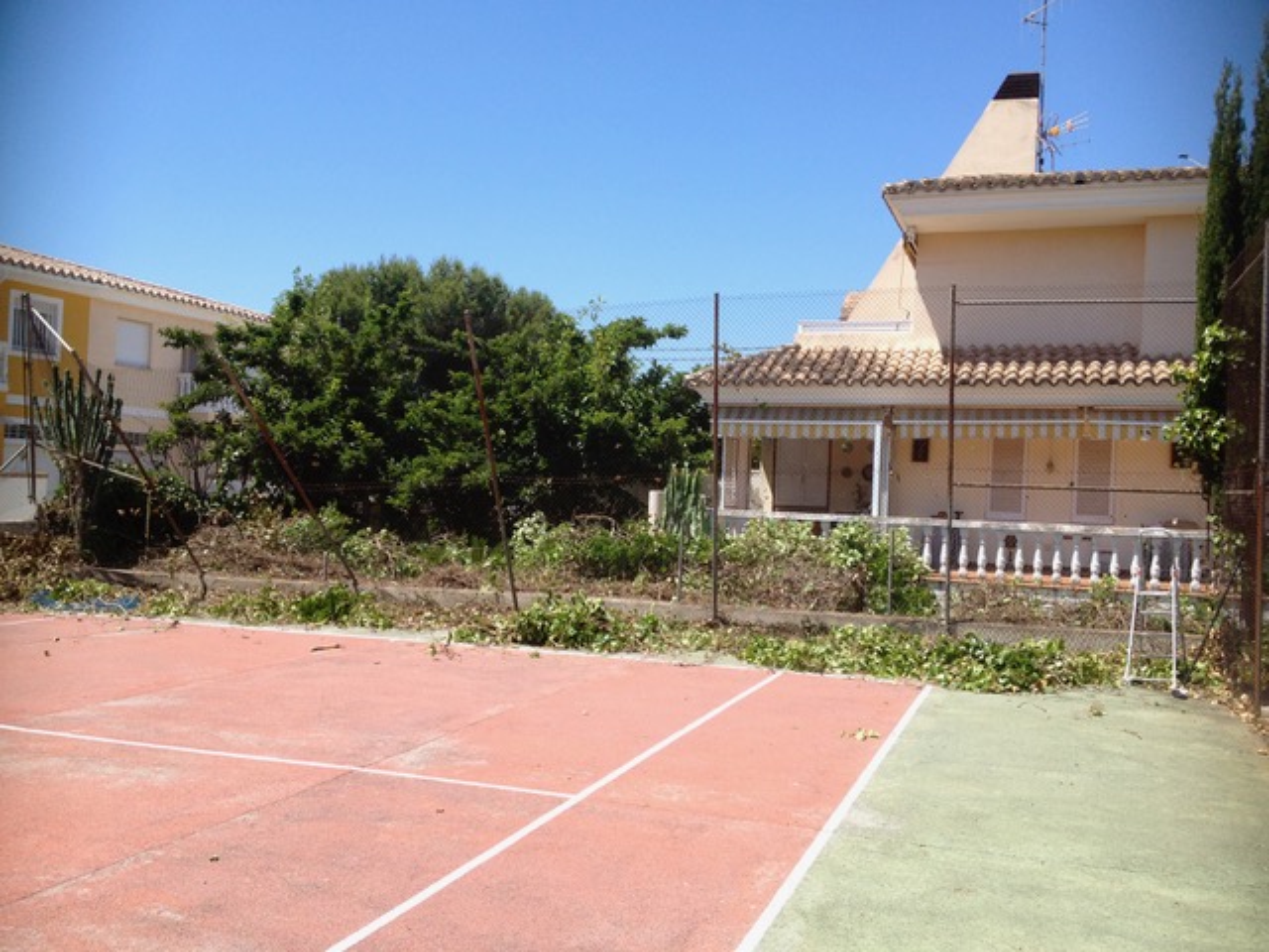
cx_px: 634
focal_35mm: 35
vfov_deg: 40.7
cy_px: 476
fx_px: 1283
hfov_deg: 52.6
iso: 50
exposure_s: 1/1104
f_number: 2.4
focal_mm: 4.28
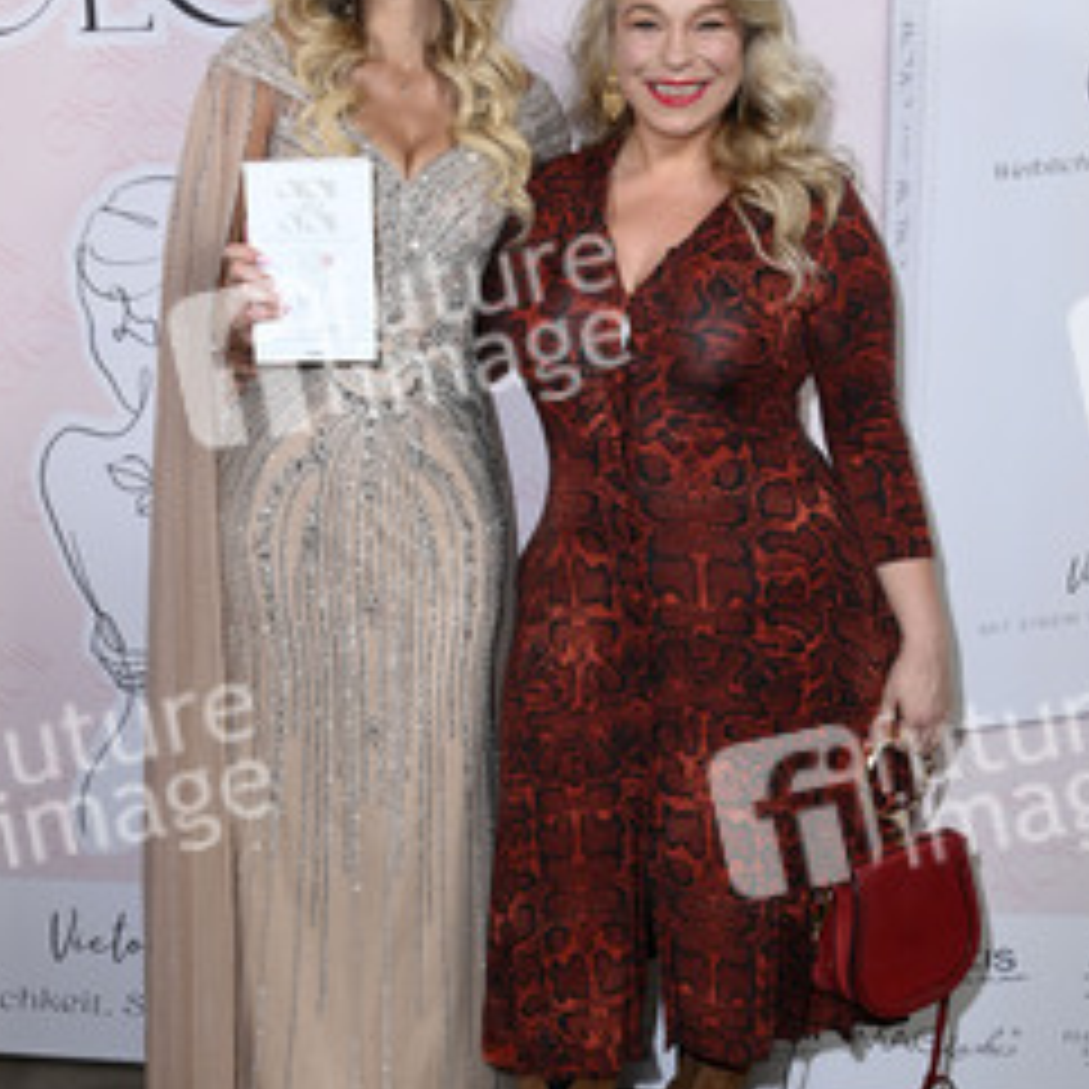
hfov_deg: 37.5
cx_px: 531
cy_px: 567
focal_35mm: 45
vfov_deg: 37.5
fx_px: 1602
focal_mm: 32
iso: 2000
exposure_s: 1/200
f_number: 5.6
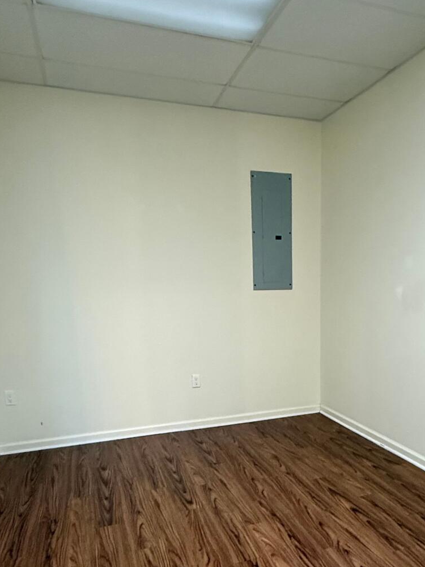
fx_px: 458
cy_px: 391
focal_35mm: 28
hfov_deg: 49.1
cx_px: 274
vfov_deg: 61.4
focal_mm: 2.22
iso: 800
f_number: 2.2
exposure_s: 1/60
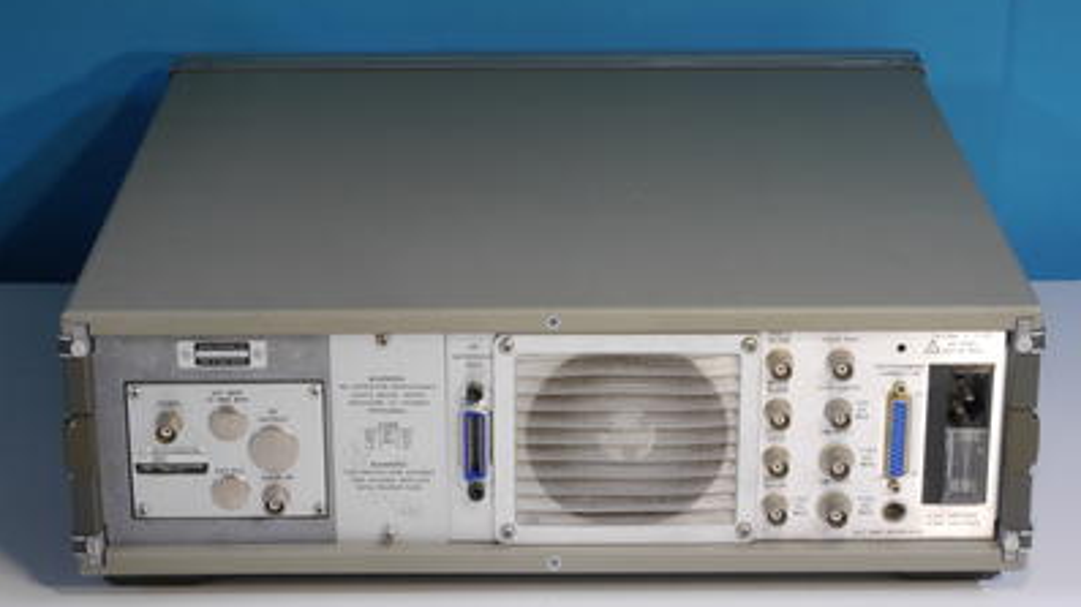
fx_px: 2894
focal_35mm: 101
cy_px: 373
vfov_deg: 12.0
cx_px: 539
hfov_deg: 21.2
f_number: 22
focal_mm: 46
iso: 800
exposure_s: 1/2
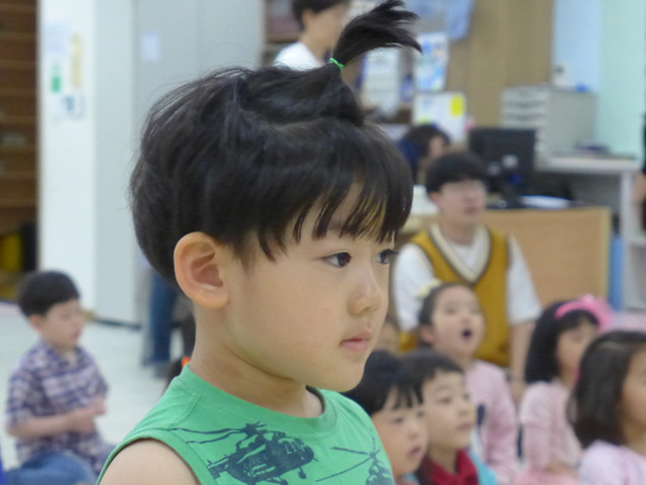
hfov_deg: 21.8
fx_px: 1680
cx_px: 323
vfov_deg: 16.4
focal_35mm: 90
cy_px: 242
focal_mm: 17.7
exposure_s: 1/400
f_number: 2.3
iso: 1600
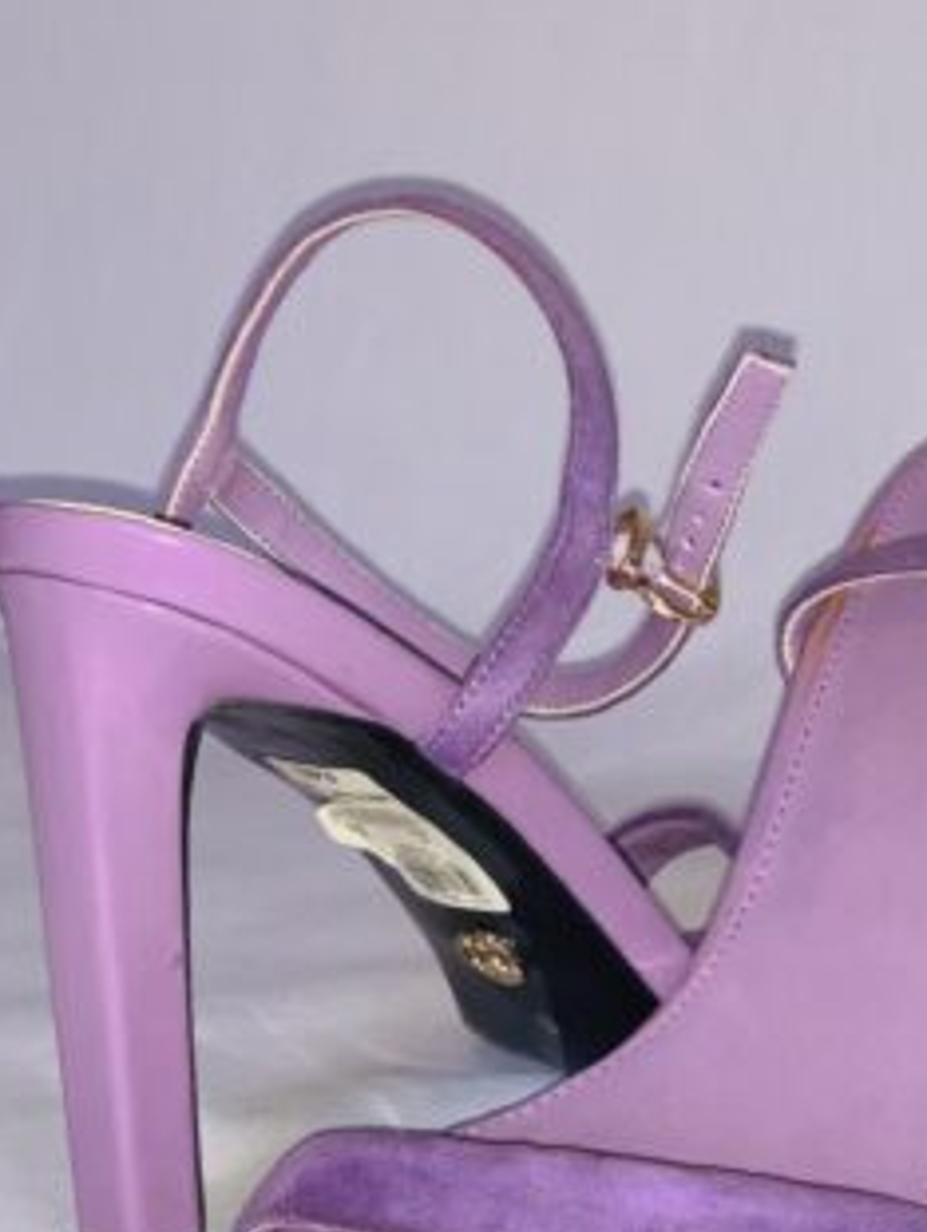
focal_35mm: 89
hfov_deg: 16.6
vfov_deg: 22.0
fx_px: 3171
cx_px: 685
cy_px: 727
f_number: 2.4
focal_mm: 6
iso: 80
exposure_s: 1/60
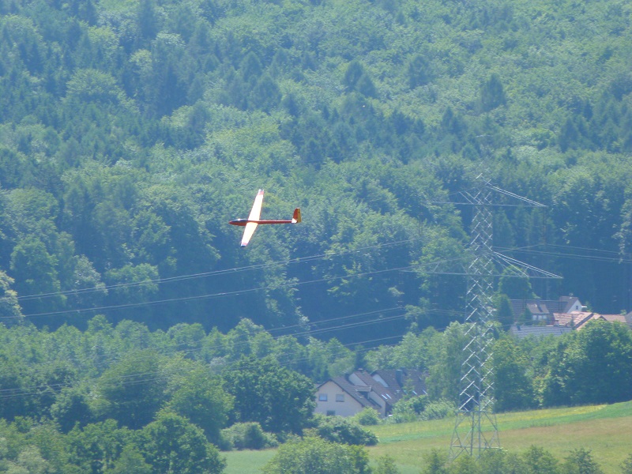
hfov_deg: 3.3
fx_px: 10936
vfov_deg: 2.5
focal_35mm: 599
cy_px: 237
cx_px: 316
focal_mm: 107.9
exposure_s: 1/500
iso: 200
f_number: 5.2
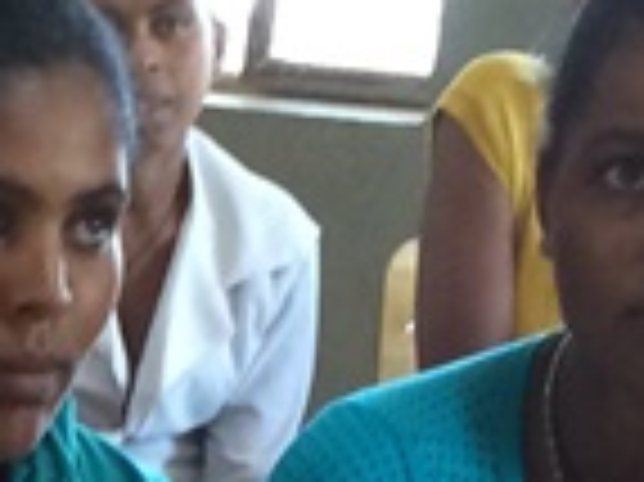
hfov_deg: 10.0
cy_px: 878
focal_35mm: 187
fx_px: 3476
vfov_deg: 7.7
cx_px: -558
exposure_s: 1/33
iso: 200
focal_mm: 4.15
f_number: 2.2
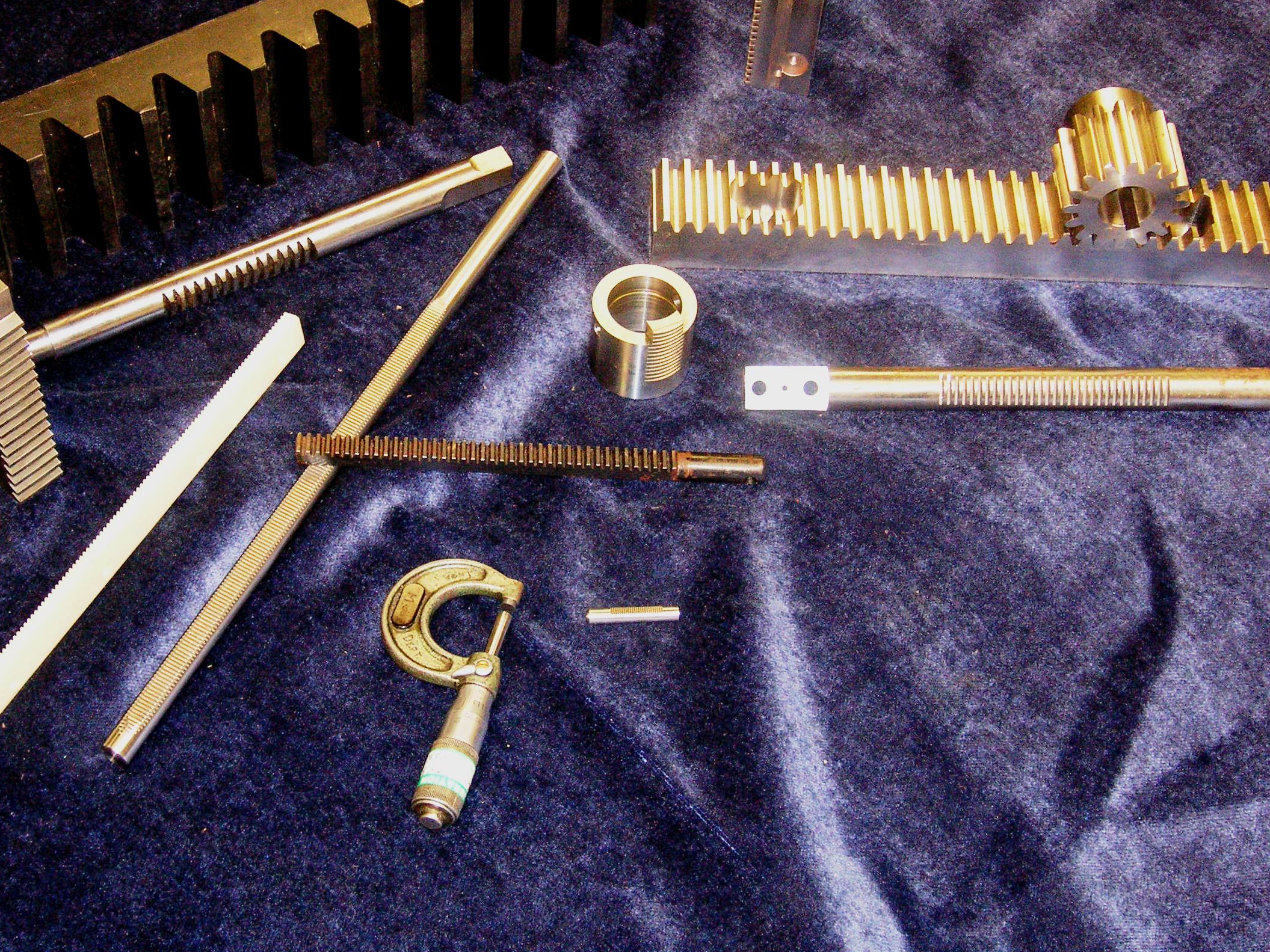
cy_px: 438
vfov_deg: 25.6
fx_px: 2091
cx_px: 572
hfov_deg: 33.8
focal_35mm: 57
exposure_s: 1/45
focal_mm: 7.8
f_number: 3.3
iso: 160
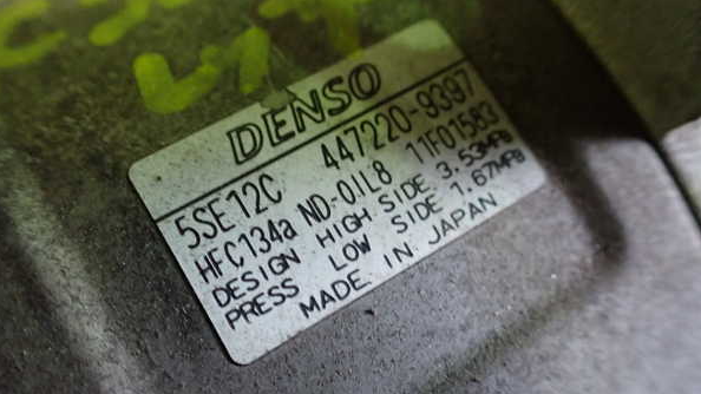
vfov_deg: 35.6
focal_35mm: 33
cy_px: 217
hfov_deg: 59.5
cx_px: 348
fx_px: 613
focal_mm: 5.4
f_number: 2.3
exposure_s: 1/30
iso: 1000
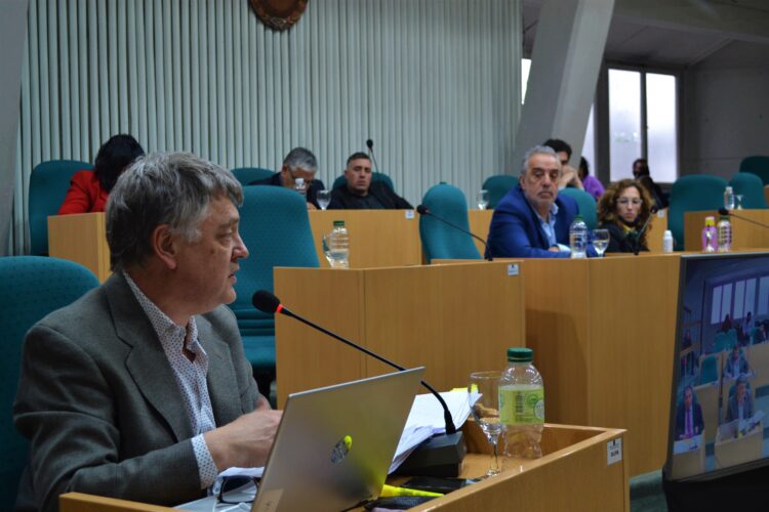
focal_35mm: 51
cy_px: 256
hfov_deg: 38.9
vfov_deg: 26.5
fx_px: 1089
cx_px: 384
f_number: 5
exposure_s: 1/60
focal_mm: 34
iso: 500
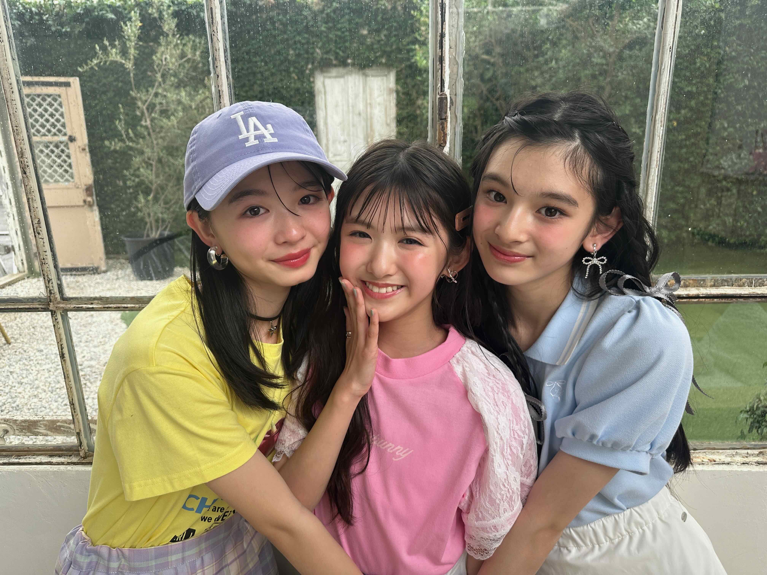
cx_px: 384
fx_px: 532
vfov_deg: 56.8
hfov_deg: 71.6
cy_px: 288
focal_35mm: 24
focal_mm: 6.86
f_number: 1.78
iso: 80
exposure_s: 1/404
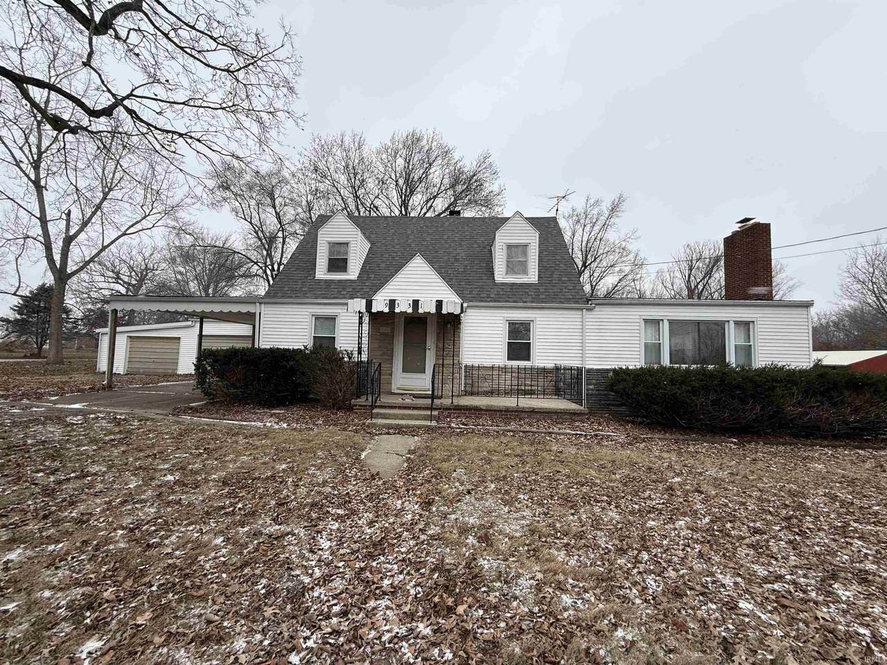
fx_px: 359
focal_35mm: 14
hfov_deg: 102.1
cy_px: 332
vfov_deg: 85.7
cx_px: 444
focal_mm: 2.22
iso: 50
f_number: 2.2
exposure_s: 1/475
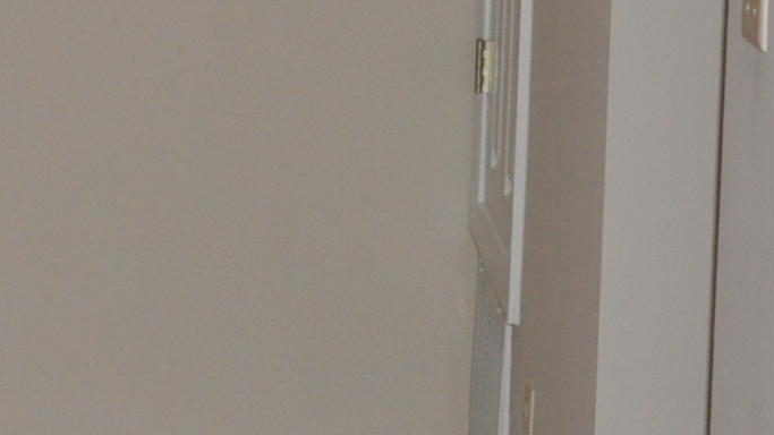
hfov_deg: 11.7
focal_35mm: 172
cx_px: -568
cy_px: -122
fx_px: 3536
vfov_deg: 7.0
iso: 800
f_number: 4
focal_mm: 25
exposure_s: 1/60
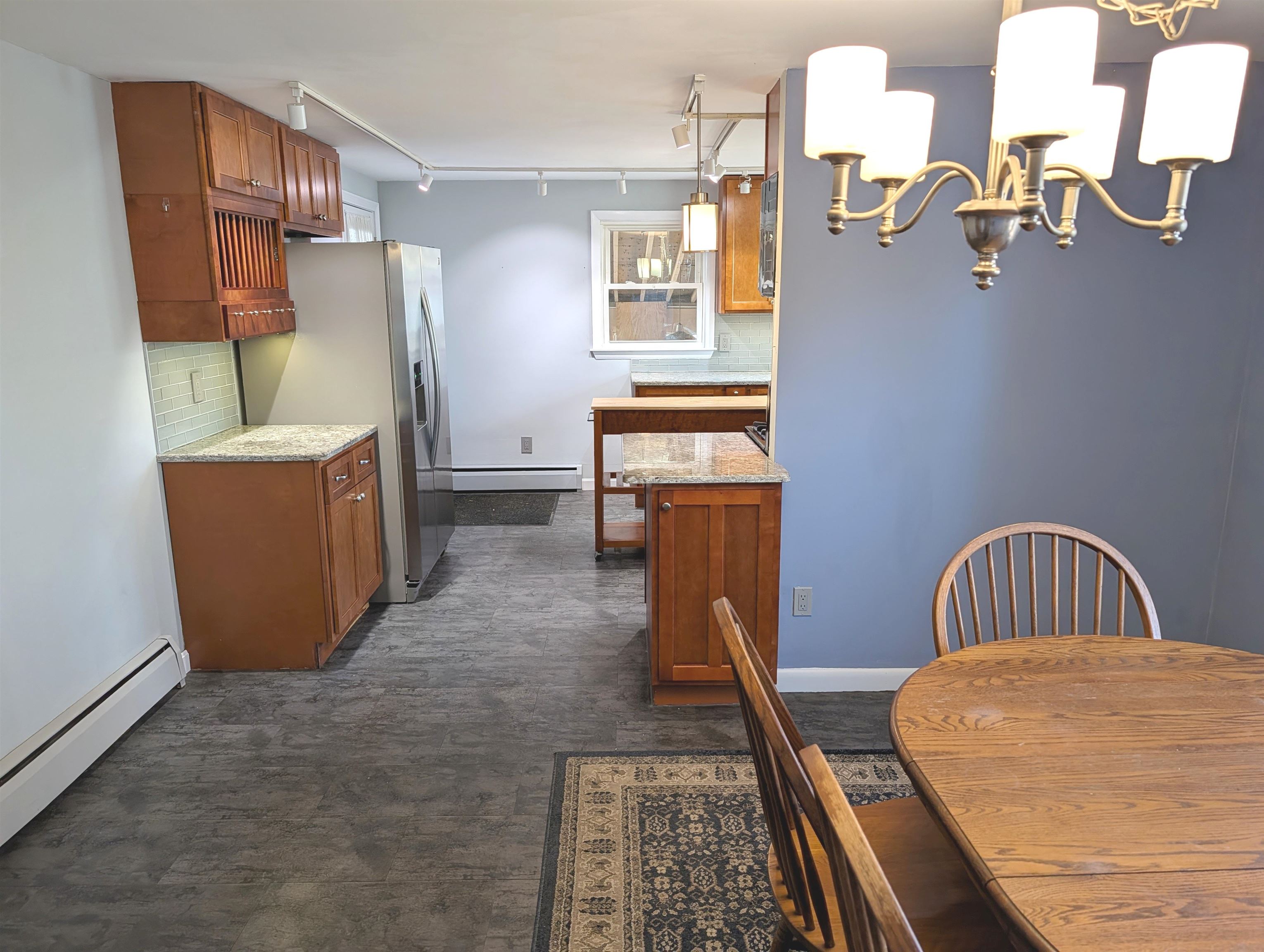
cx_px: 632
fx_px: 878
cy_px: 476
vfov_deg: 56.9
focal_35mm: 24
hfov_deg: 71.5
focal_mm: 6.9
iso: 38
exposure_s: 1/60
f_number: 1.68
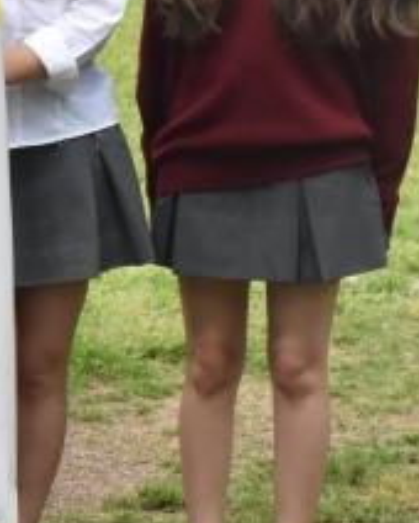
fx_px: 4411
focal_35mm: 285
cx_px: -685
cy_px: 53
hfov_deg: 5.2
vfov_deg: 6.8
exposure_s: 1/800
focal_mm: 42
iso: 1600
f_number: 14
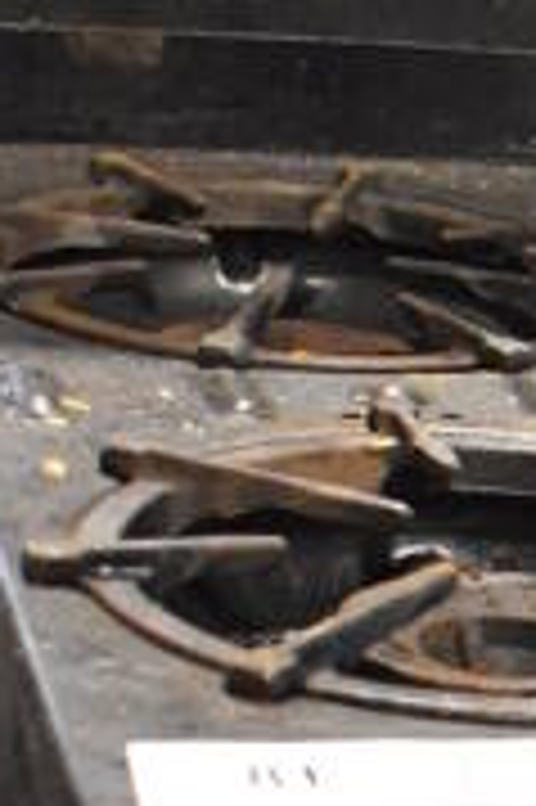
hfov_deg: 9.0
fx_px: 3088
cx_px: 1284
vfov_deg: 14.3
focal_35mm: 138
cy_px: 1047
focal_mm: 18
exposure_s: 1/125
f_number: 3.5
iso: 3600
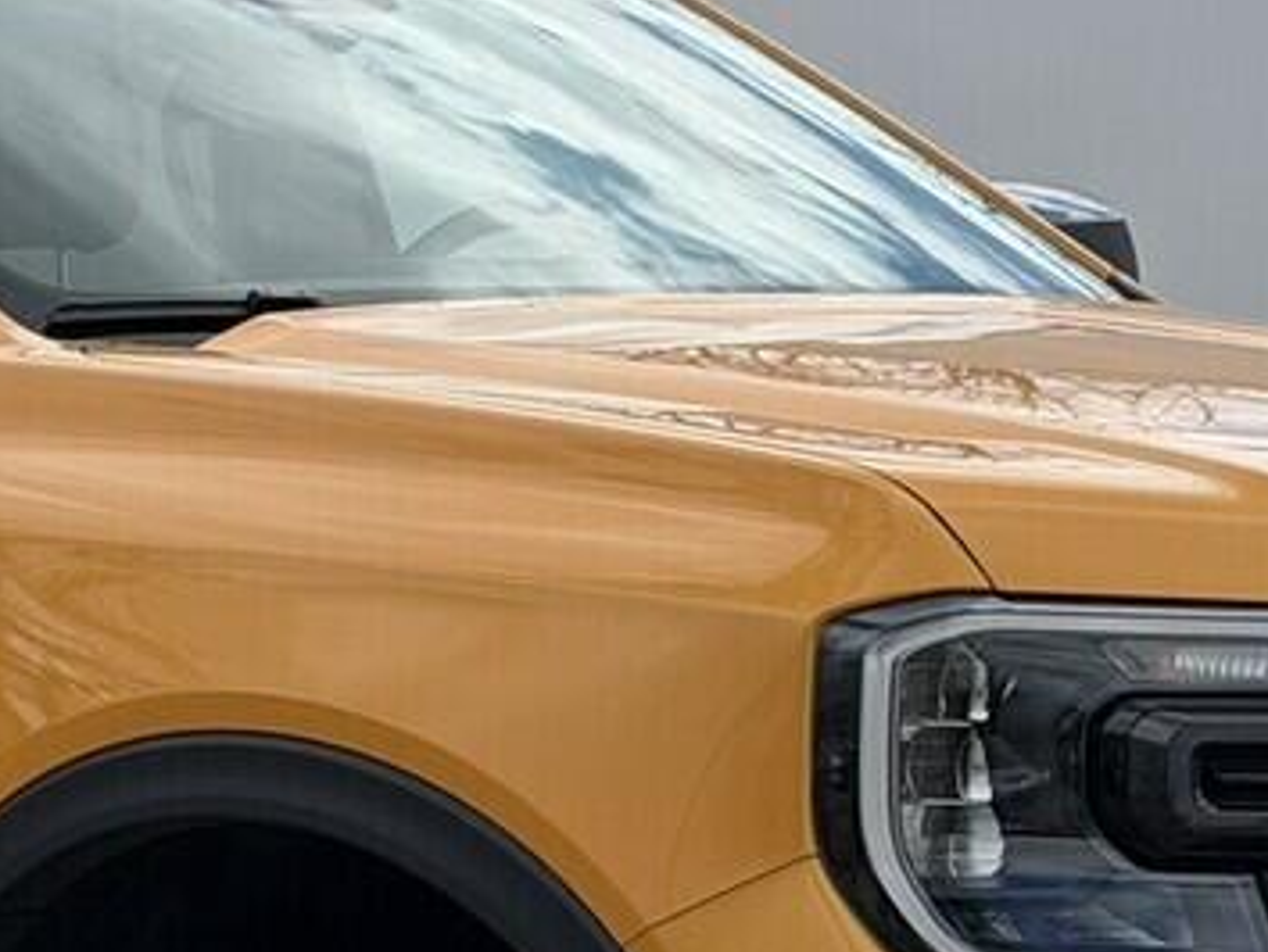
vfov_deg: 7.6
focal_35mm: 195
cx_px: -11
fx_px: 7148
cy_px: 383
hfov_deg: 10.1
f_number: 1.78
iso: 64
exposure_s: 1/6024
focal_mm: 6.76
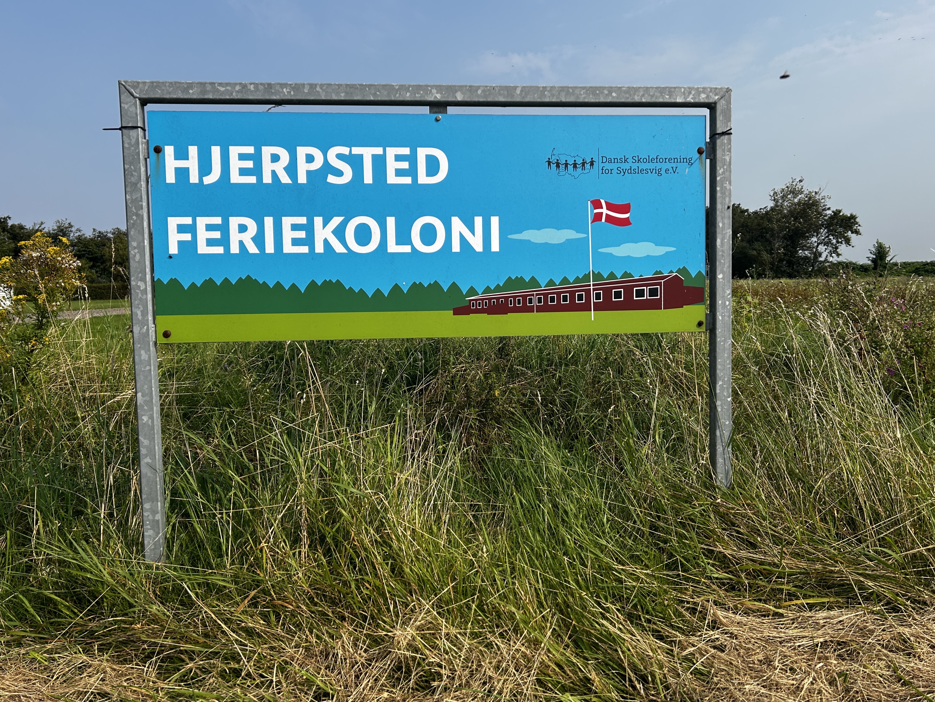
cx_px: 468
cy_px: 351
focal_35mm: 26
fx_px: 702
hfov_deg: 67.3
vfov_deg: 53.1
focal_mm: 5.7
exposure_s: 1/4274
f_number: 1.5
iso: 50
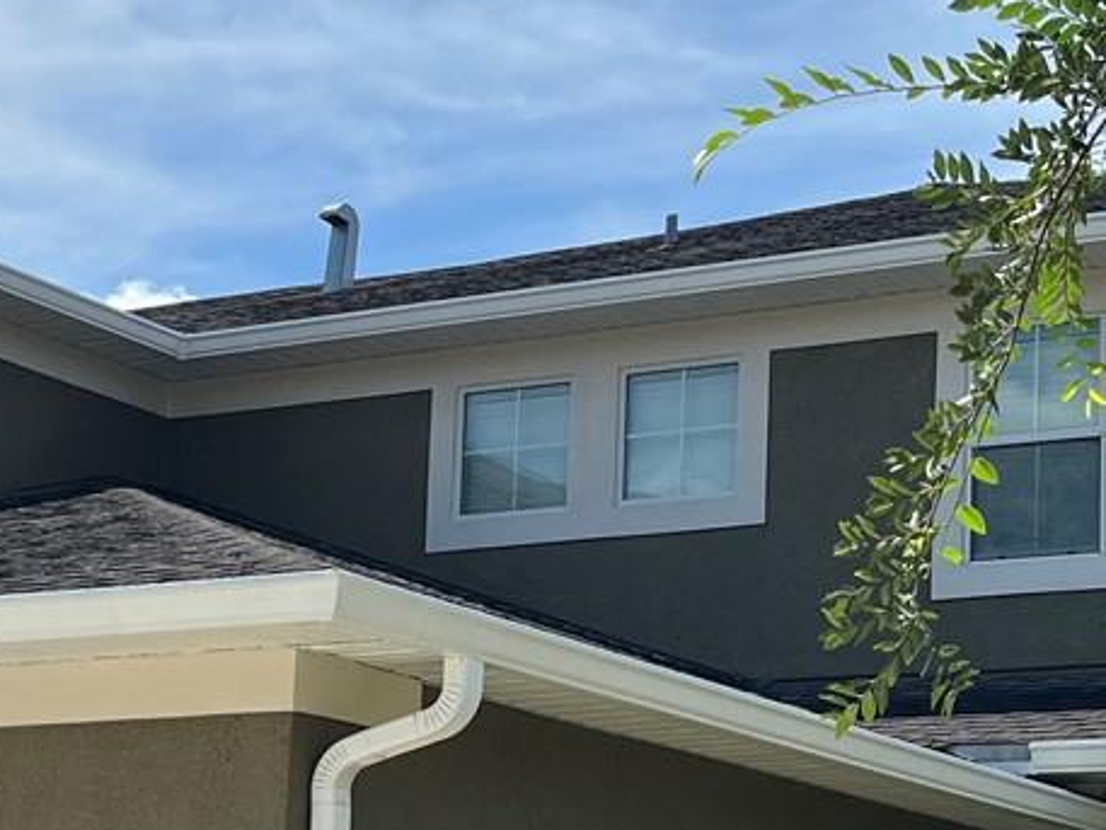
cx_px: 758
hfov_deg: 21.4
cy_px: 576
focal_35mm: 91
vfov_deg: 16.2
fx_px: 2908
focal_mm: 5.1
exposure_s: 1/4854
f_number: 1.6
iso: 50
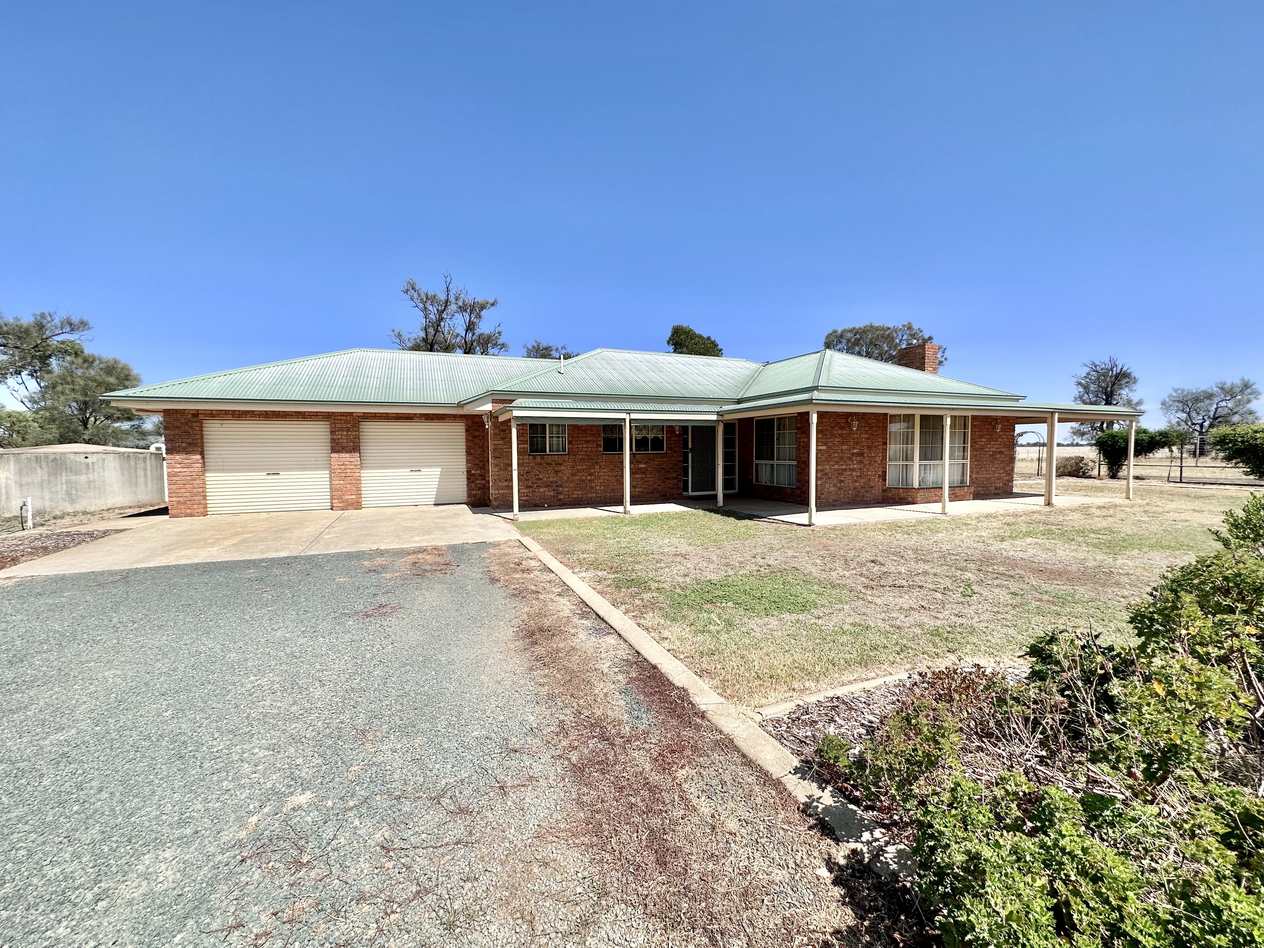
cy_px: 474
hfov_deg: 102.1
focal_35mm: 14
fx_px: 511
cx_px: 632
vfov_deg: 85.7
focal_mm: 2.22
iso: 50
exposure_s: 1/2212
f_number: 2.2
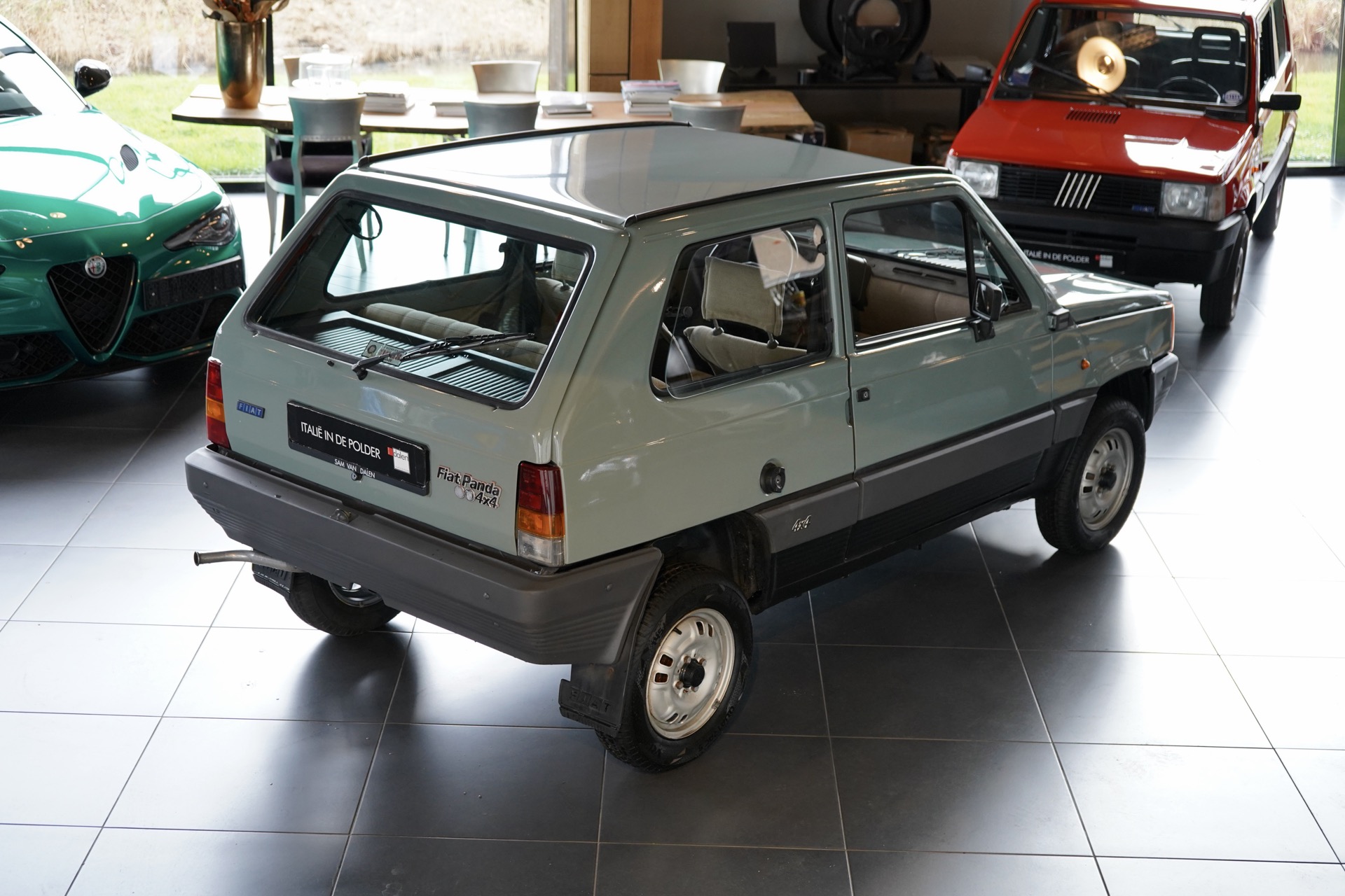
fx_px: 1943
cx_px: 672
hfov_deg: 38.2
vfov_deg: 26.0
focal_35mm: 52
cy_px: 448
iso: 1600
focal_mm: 52
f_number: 5
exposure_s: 1/60
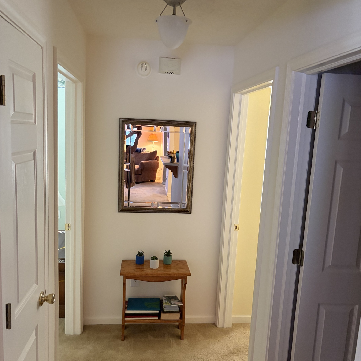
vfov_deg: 52.5
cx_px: 179
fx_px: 366
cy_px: 194
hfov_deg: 52.5
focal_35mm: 31
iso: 500
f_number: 1.6
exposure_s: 1/60
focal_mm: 5.96
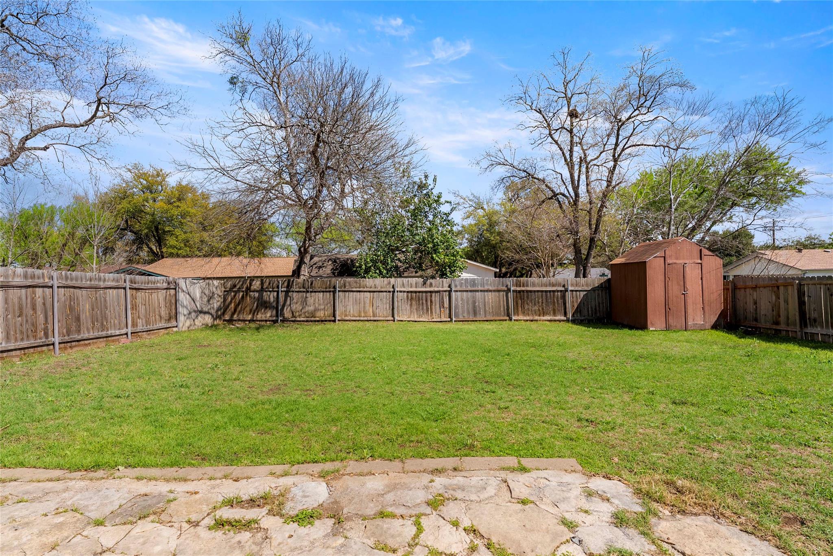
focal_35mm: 18
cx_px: 416
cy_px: 278
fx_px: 410
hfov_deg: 90.9
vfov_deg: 68.3
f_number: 7.1
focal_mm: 17.7
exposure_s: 1/320
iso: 100
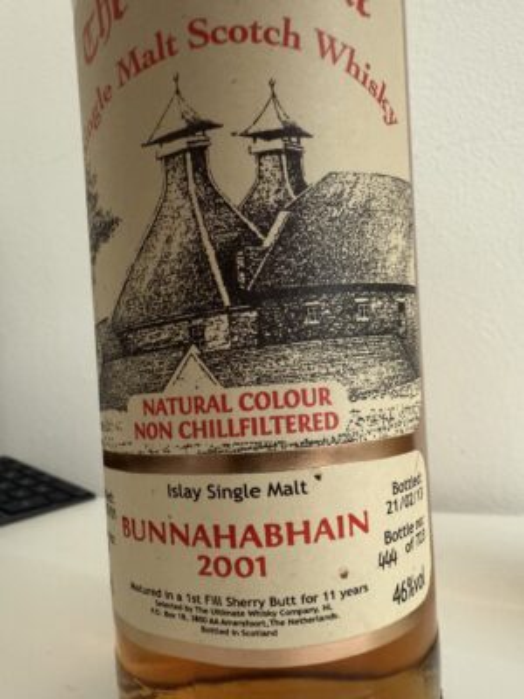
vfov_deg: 71.6
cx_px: 262
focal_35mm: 24
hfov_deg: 56.8
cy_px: 350
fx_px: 484
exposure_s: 1/60
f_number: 2.2
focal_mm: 2.22
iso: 500
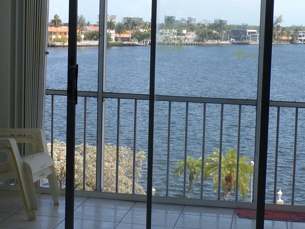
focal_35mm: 76
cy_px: 83
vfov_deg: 19.3
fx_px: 670
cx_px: 135
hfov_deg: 25.6
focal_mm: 7.6
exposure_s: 1/200
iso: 80
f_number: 4.9
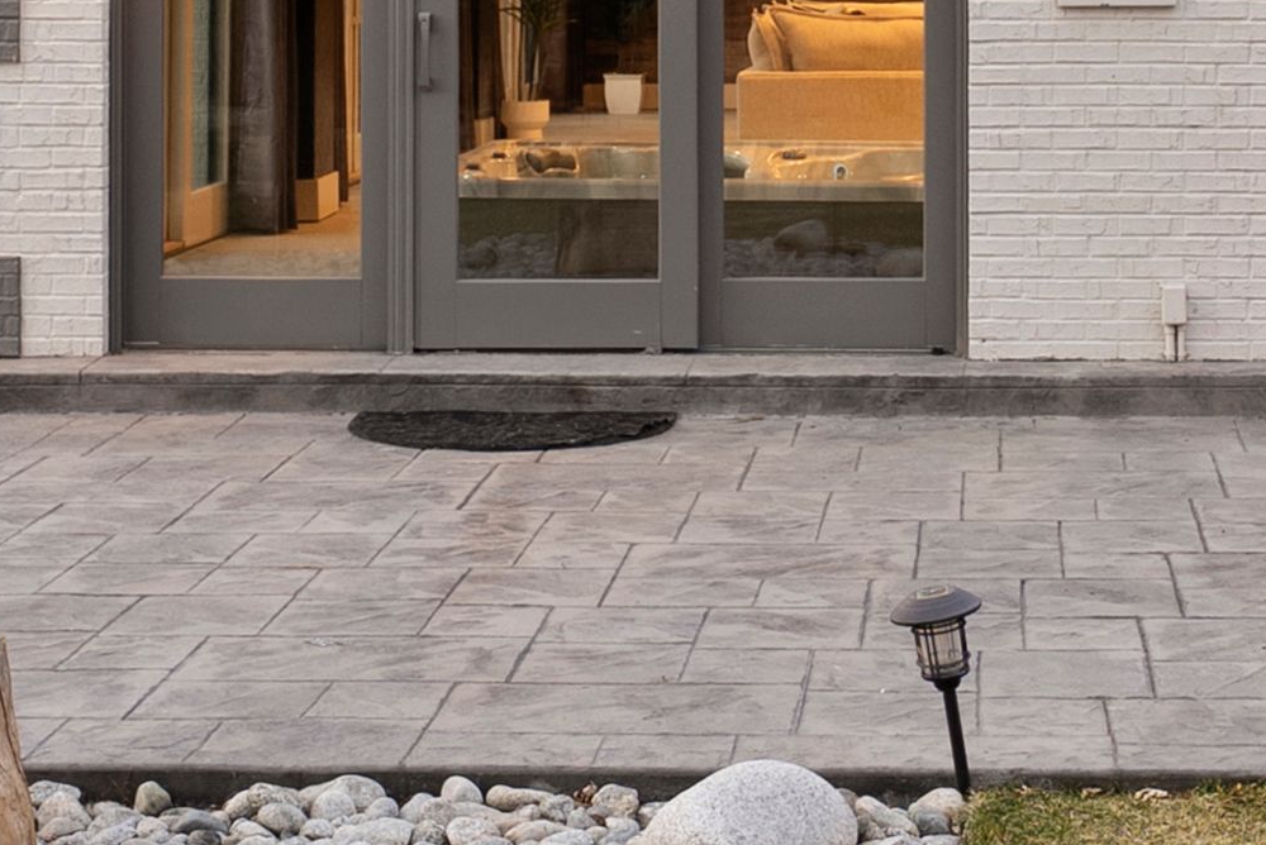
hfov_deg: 22.7
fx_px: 3132
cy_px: -135
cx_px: 928
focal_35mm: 89
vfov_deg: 14.9
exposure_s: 1/3
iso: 640
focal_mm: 21
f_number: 8
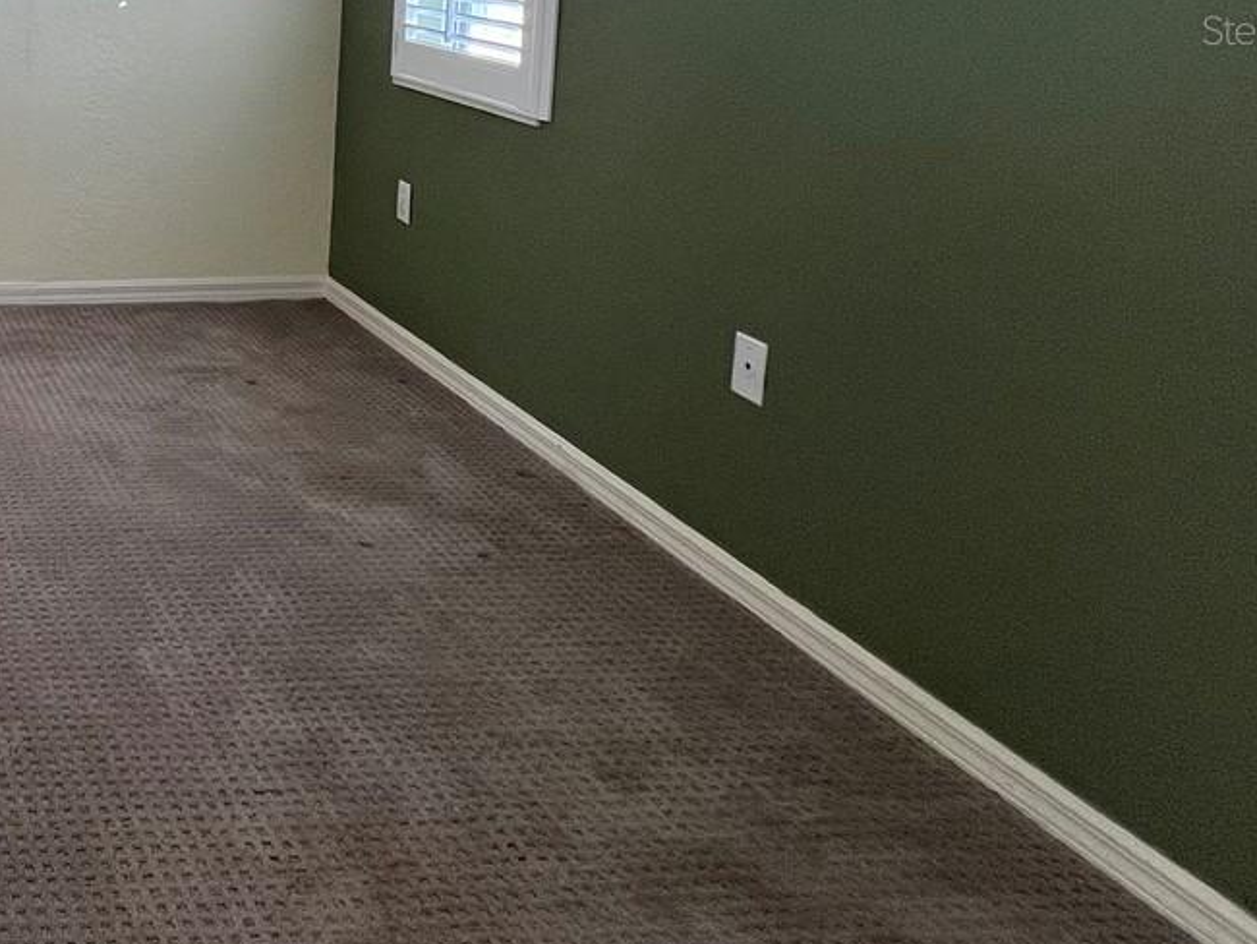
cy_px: 29
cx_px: -162
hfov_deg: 42.7
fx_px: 1162
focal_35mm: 32
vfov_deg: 39.6
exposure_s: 1/120
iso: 160
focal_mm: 1.57
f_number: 1.8
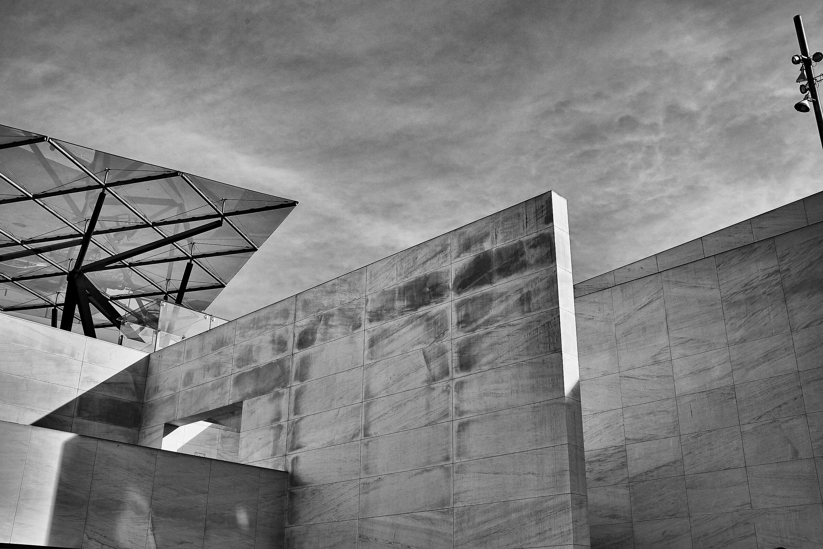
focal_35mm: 33
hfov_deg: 57.2
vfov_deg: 40.0
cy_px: 274
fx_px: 754
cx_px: 412
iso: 200
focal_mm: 22.3
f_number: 8
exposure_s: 1/800
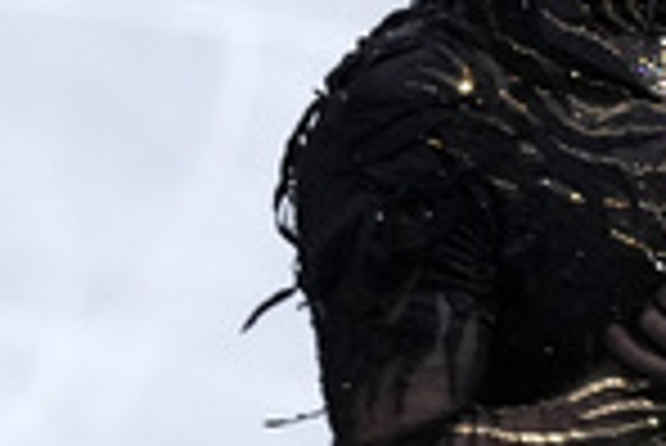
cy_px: 822
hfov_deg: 0.7
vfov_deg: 0.5
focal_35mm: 2770
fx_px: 51294
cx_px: 400
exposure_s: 1/2000
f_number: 2.8
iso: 3200
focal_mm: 400
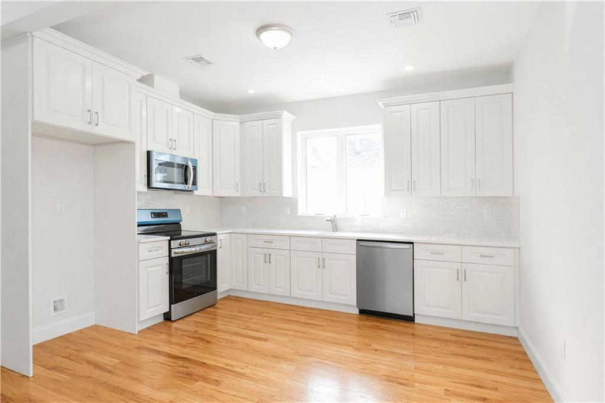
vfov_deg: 67.3
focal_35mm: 18
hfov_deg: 90.0
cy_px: 202
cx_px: 302
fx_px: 302
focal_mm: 11.9
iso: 1000
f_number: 8
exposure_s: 1/160
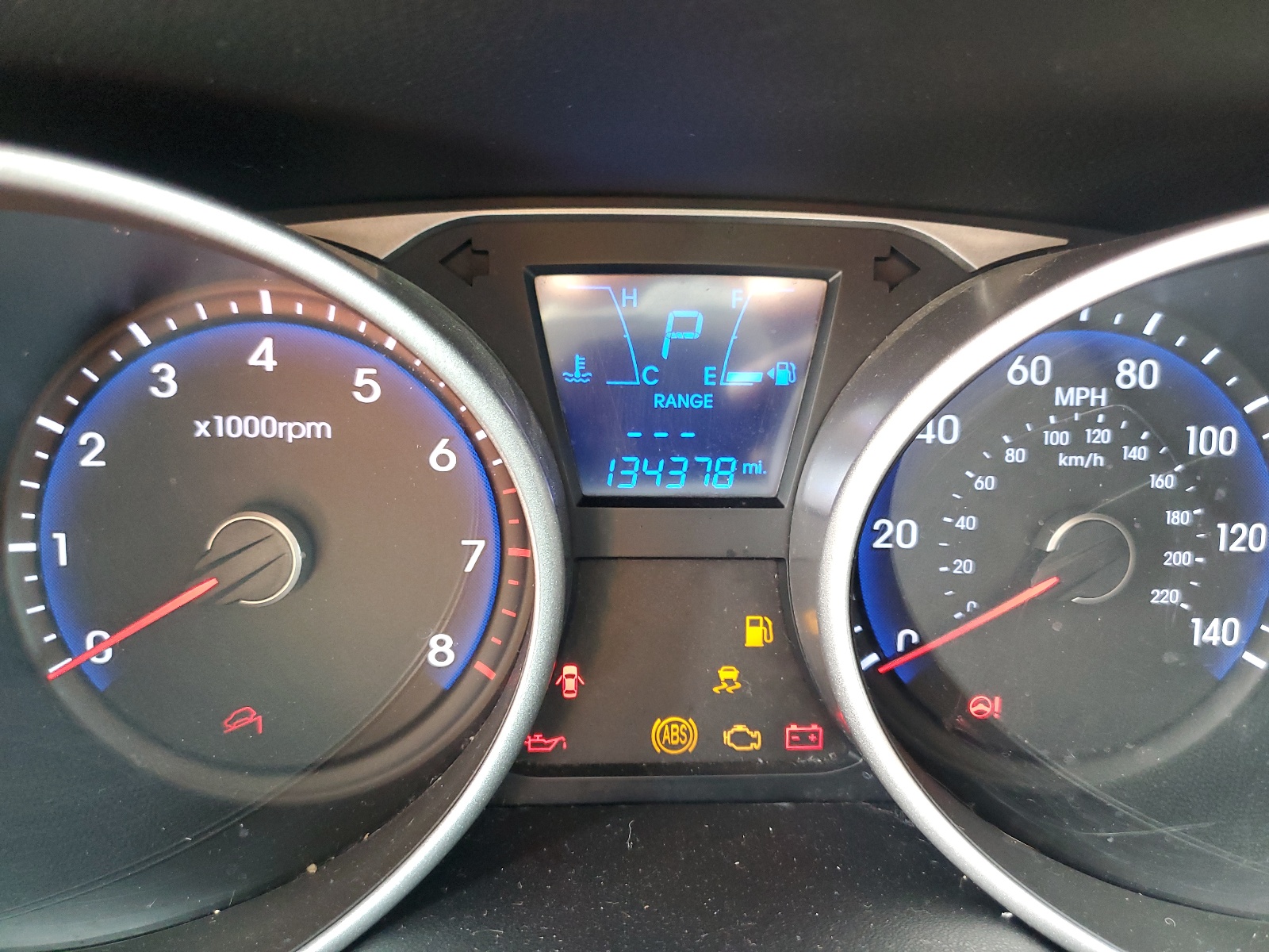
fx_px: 953
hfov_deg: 67.3
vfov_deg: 53.1
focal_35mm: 26
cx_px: 634
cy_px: 476
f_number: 1.5
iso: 232
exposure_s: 1/60.2
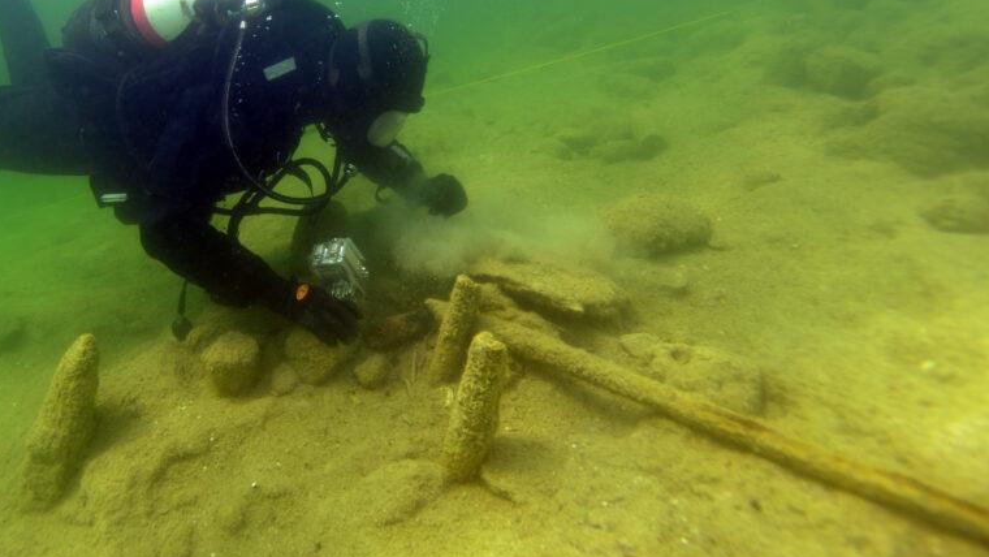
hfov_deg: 73.8
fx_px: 630
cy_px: 133
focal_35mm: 24
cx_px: 324
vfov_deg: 45.9
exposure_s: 1/160
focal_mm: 17
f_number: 6.3
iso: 200
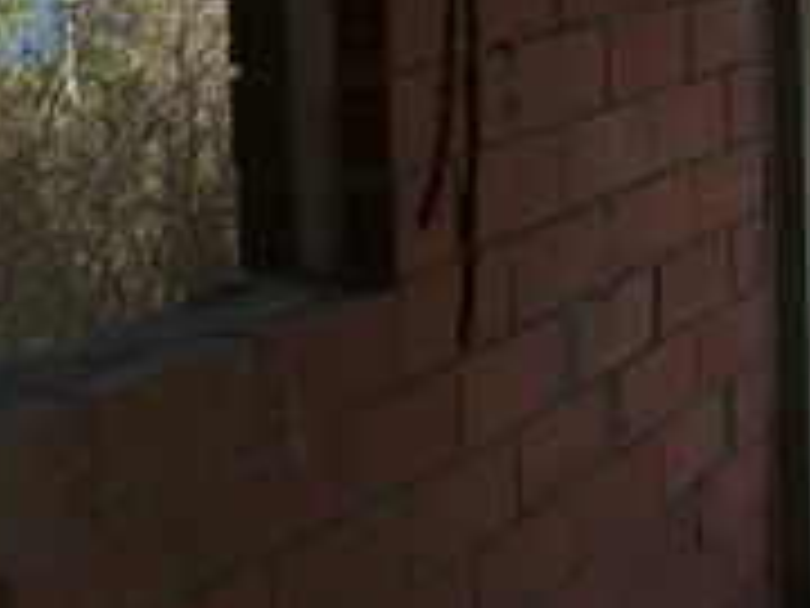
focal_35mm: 102
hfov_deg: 18.3
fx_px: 2387
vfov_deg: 14.3
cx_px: 956
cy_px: 50
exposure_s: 1/565
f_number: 2.2
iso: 50
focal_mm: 3.83
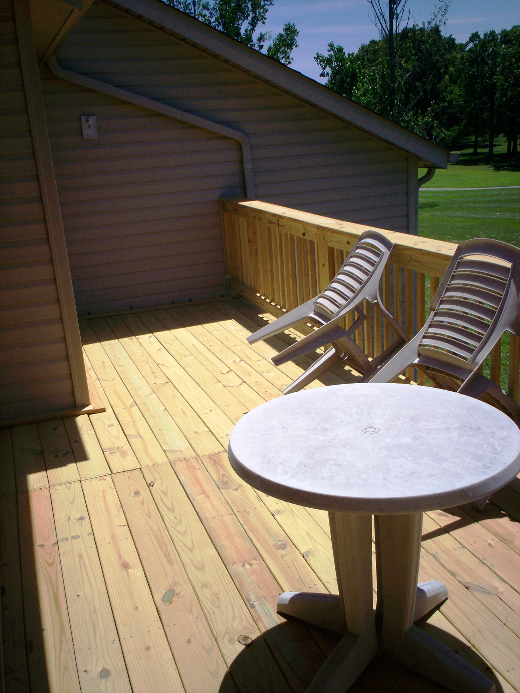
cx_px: 260
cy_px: 346
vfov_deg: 51.4
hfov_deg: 39.7
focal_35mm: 36
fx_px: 721
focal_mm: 6
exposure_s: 1/912
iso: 100
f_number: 4.5
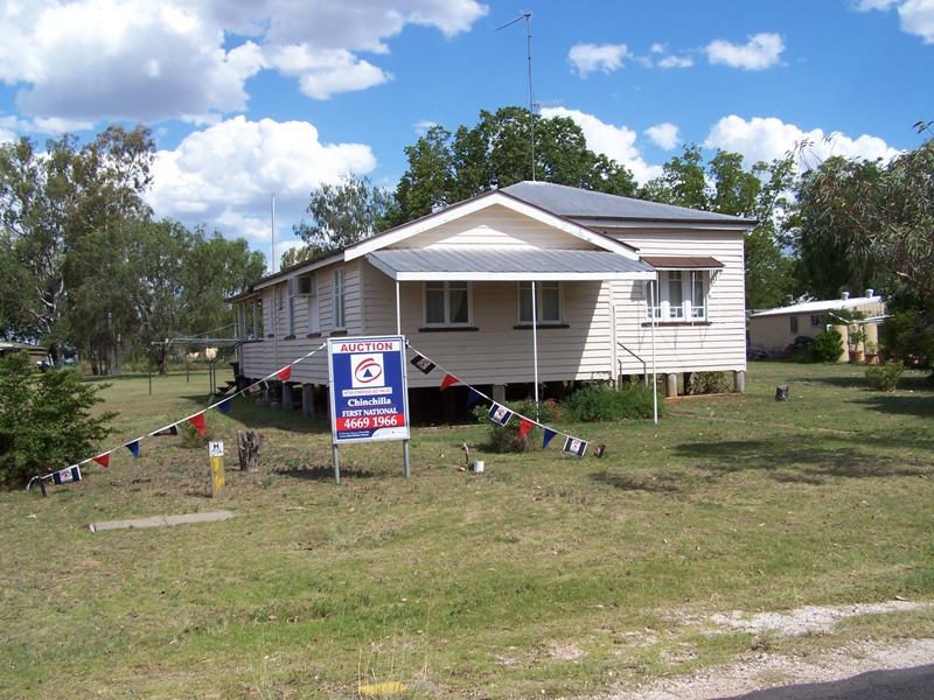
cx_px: 467
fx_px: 1025
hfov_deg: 49.0
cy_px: 350
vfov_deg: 37.7
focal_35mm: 38
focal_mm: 6.3
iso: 80
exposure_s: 1/1000
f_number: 4
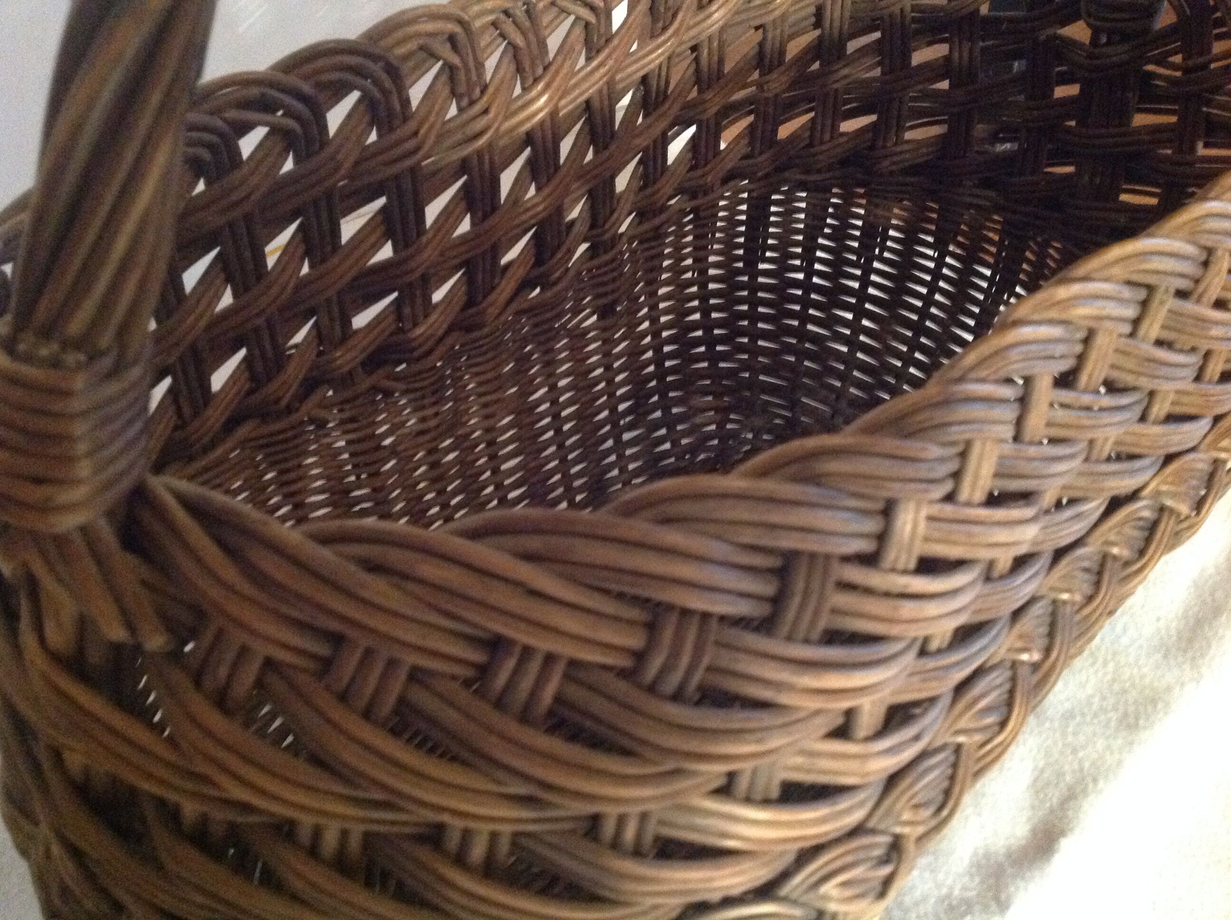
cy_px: 460
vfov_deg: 40.6
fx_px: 1243
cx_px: 616
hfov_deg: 52.7
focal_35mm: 35
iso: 800
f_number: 2.4
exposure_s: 1/15
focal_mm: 4.28
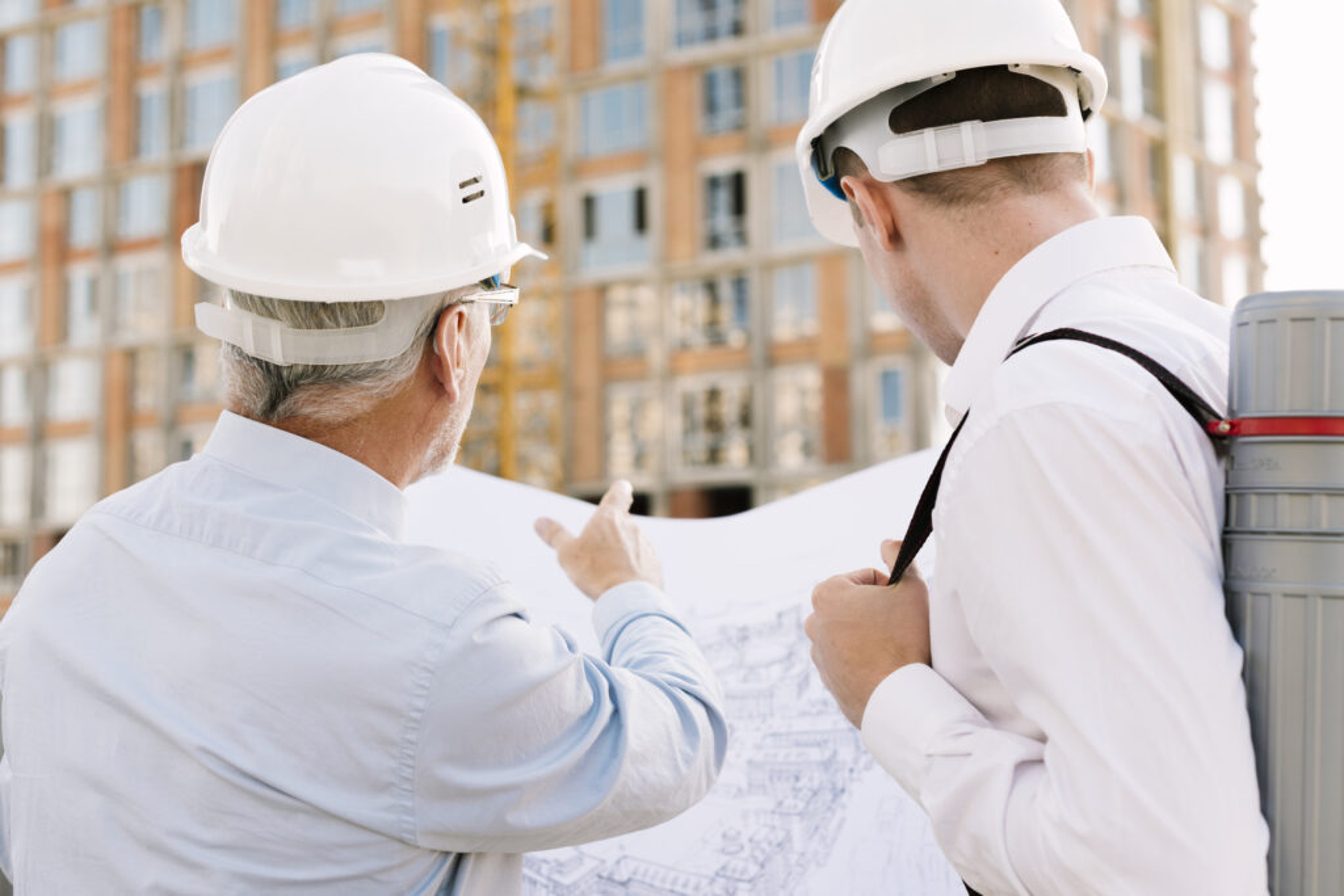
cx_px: 672
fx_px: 1867
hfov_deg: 39.6
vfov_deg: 27.0
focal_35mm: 50
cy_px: 448
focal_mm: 50
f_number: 4
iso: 200
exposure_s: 1/200
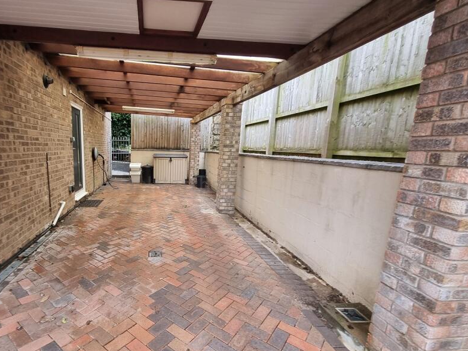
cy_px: 190
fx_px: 230
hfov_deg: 88.5
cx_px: 165
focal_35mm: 17
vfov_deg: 74.6
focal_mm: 2.2
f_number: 2.2
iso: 64
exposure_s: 1/50
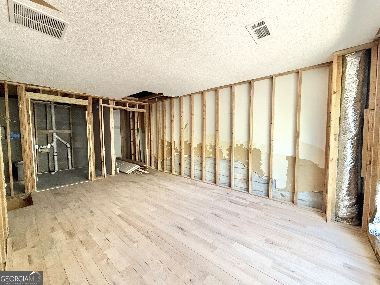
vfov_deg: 85.7
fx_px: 154
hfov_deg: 102.1
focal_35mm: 14
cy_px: 142
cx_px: 190
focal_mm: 2.22
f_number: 2.2
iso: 320
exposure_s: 1/85
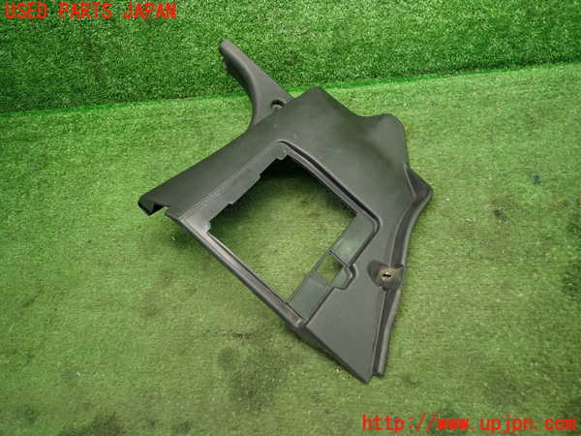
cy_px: 218
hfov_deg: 69.4
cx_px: 290
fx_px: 420
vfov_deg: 54.9
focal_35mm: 25
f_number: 2
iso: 200
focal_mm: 4.5
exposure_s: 1/30
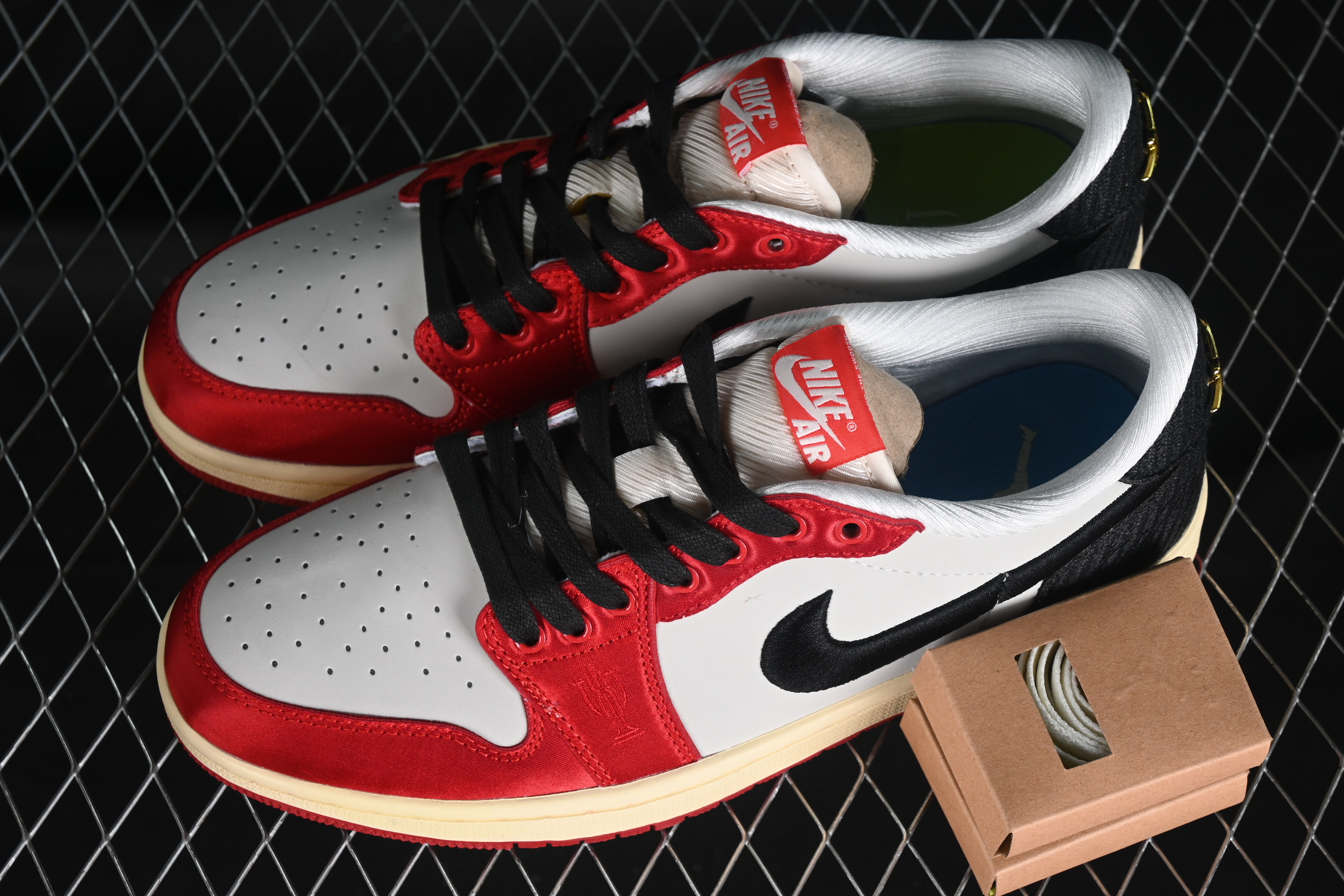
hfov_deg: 27.0
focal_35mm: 75
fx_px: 2800
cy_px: 448
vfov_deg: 18.2
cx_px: 672
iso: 160
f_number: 6.3
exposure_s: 1/60
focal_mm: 50
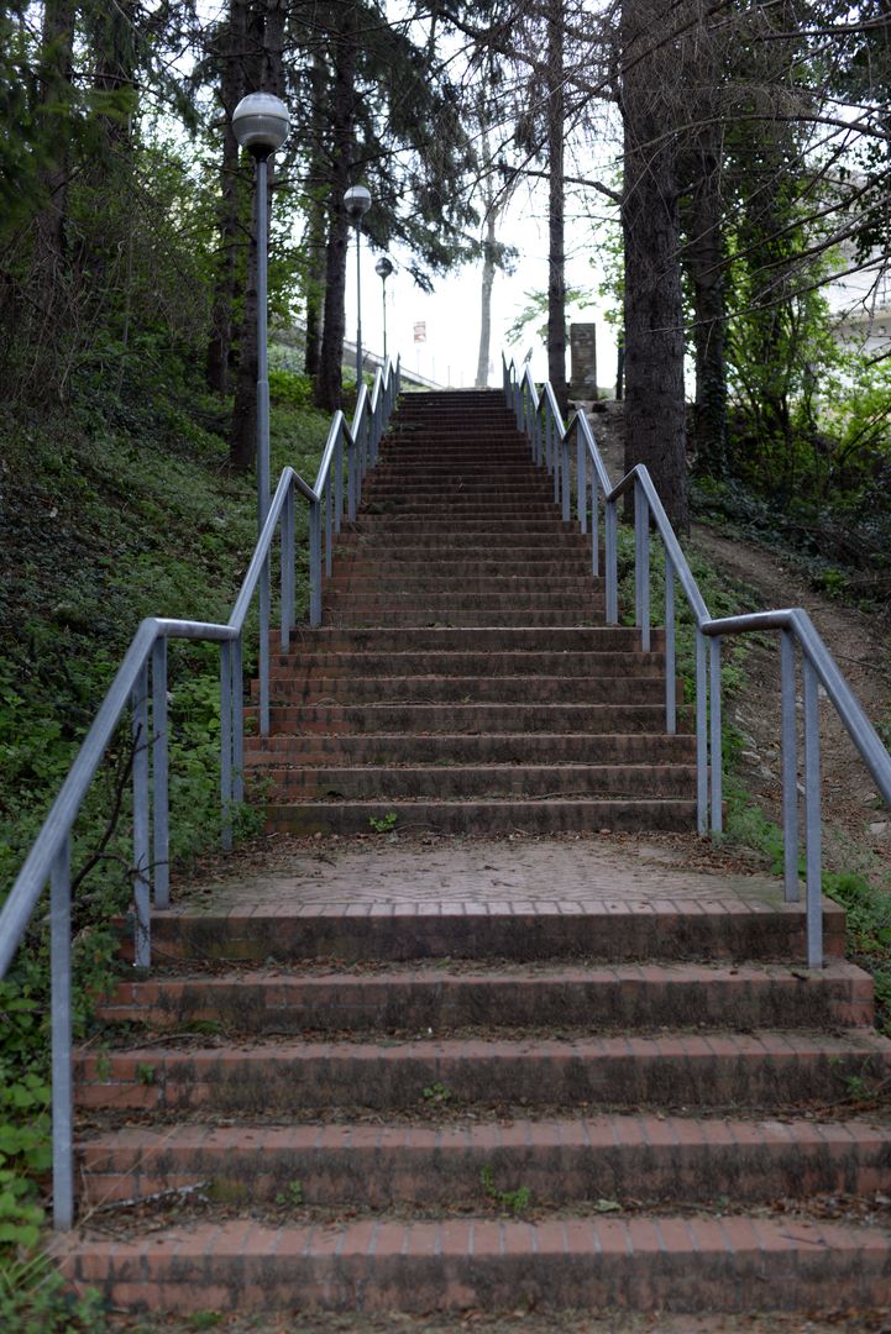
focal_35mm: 50
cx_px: 446
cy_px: 667
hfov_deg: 27.0
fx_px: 1854
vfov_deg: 39.6
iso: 100
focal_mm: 50
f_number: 4
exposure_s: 1/60
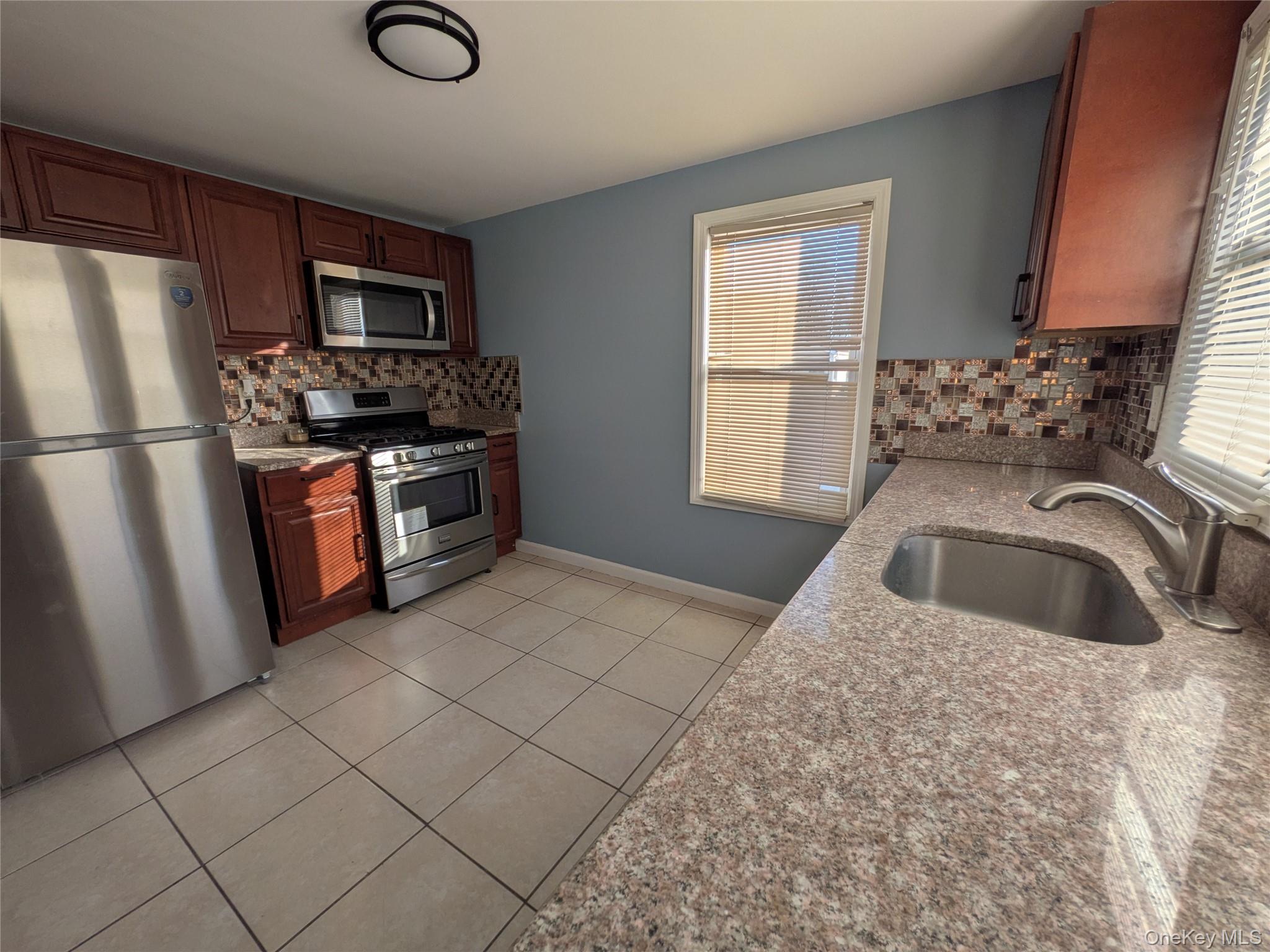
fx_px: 514
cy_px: 476
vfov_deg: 85.7
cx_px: 635
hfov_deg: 102.1
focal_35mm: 14
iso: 49
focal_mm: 1.83
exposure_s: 1/283
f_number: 2.2
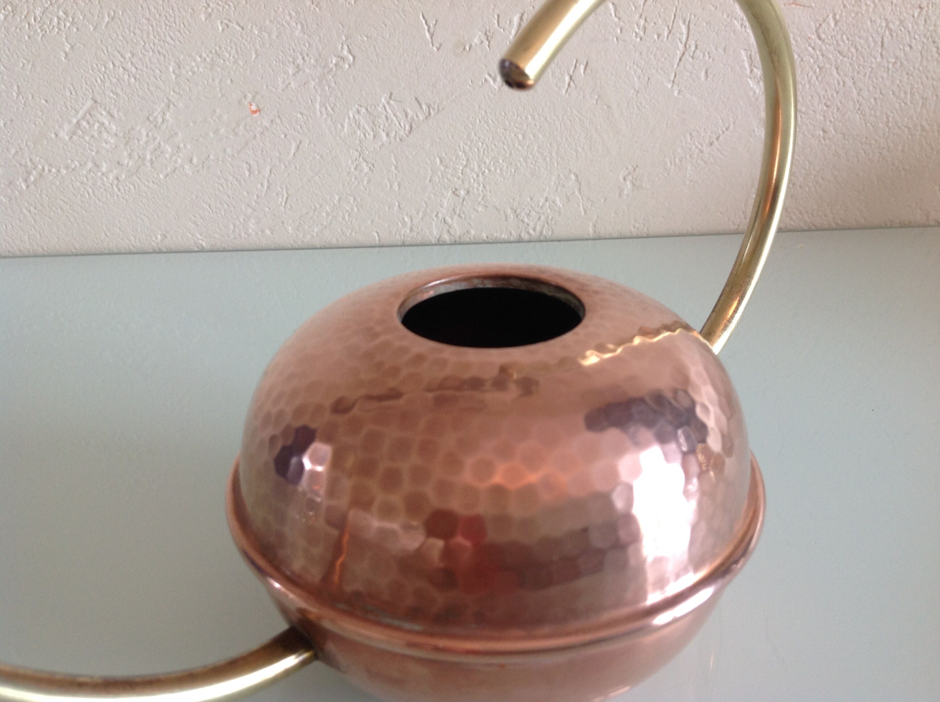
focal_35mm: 35
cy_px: 351
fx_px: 949
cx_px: 470
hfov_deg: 52.7
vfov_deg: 40.6
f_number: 2.4
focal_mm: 4.28
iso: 80
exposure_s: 1/15
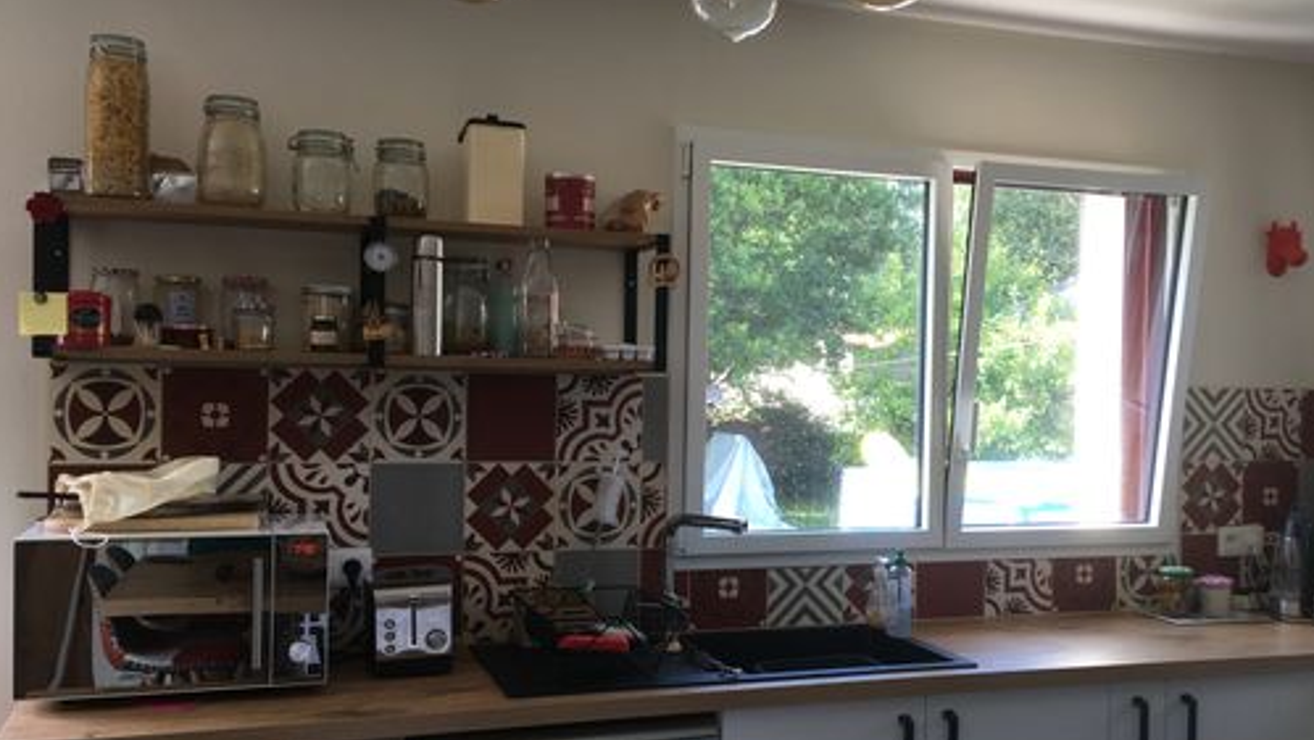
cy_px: 403
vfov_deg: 31.2
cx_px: 774
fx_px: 1324
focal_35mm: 38
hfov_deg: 52.5
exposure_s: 1/50
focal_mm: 4.15
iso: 32
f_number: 2.2
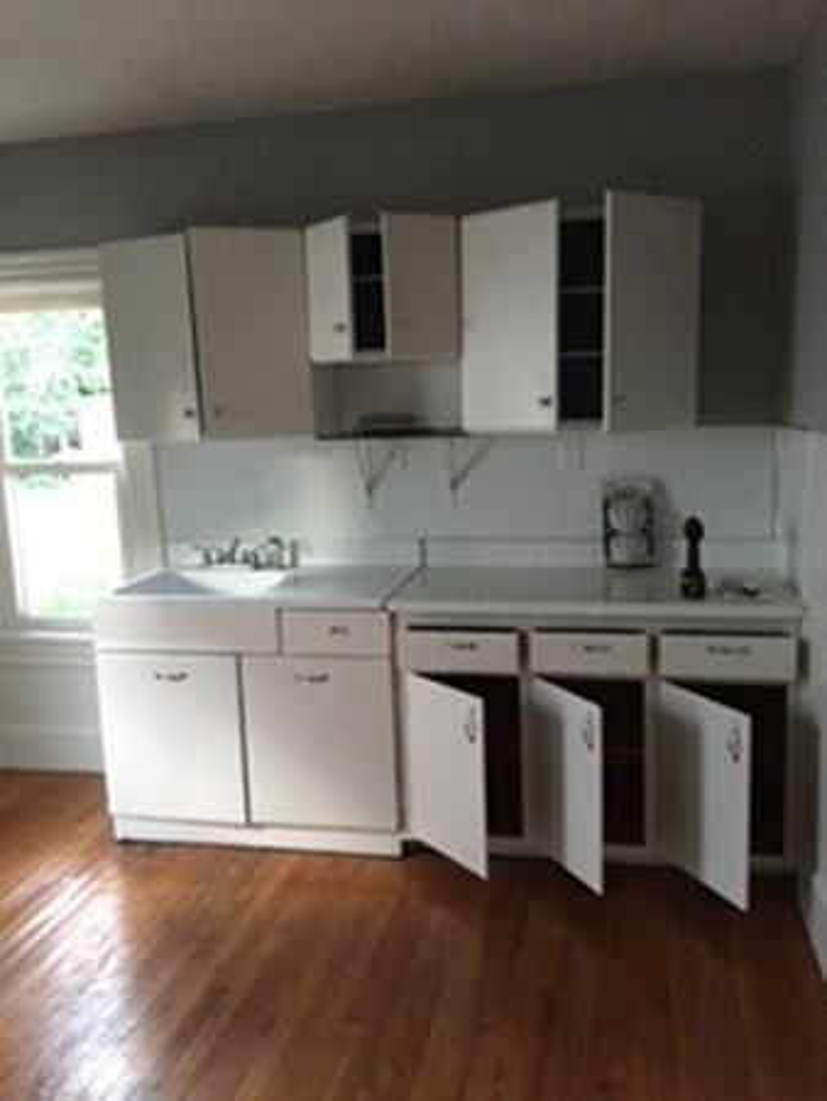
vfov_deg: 61.6
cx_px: 414
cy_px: 550
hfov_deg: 48.3
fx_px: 923
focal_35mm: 29
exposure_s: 1/15
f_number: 2.2
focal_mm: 4.15
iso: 250
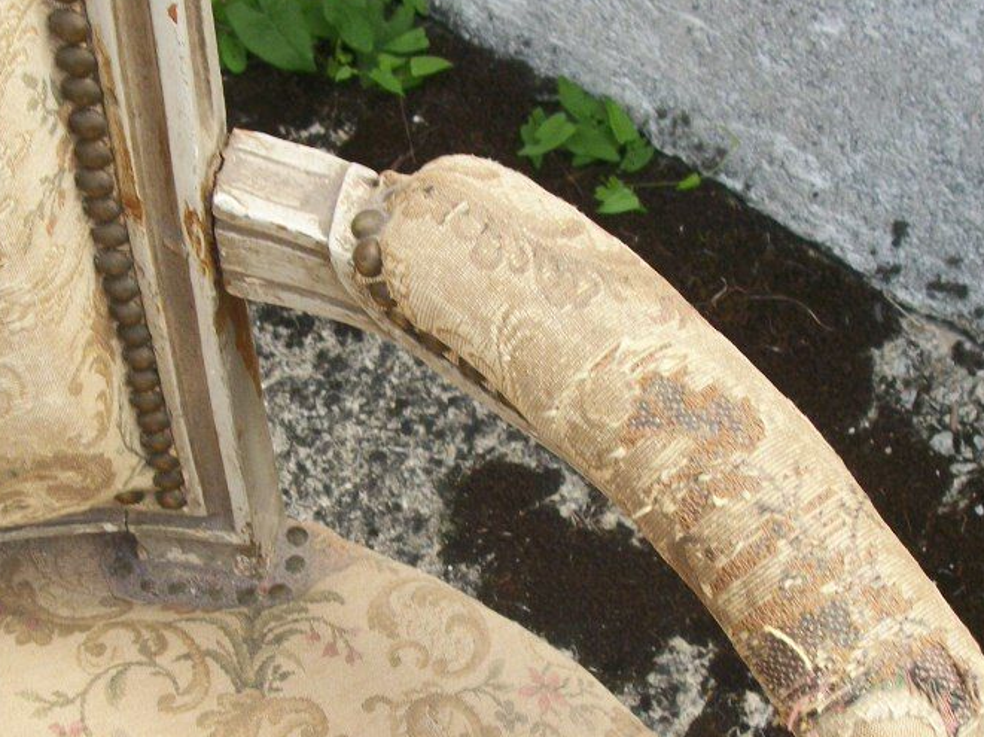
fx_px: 1761
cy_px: 535
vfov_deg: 23.4
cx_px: 439
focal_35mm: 62
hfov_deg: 31.2
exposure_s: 1/50
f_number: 8.8
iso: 80
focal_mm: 5.7
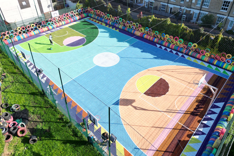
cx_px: 117
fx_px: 169
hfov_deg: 69.4
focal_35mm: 26
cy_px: 72
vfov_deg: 49.5
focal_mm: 6.72
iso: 100
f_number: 1.7
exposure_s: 1/1500
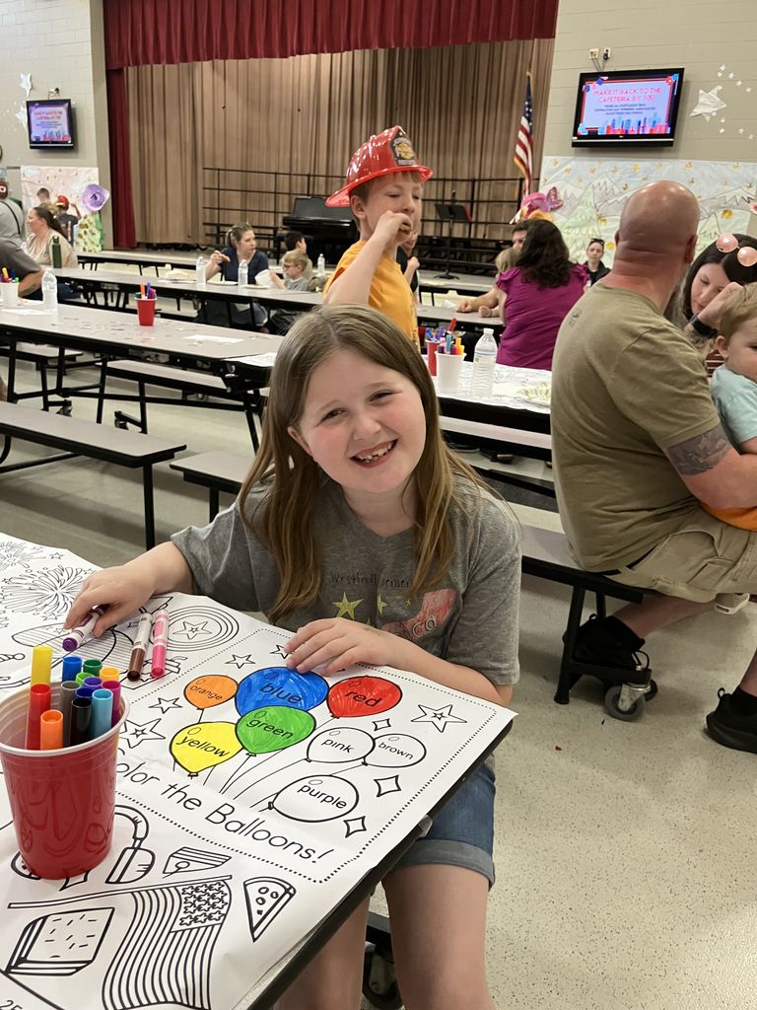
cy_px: 505
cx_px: 378
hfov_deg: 49.7
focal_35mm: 28
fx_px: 816
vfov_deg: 63.4
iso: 160
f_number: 1.8
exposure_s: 1/60
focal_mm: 3.99
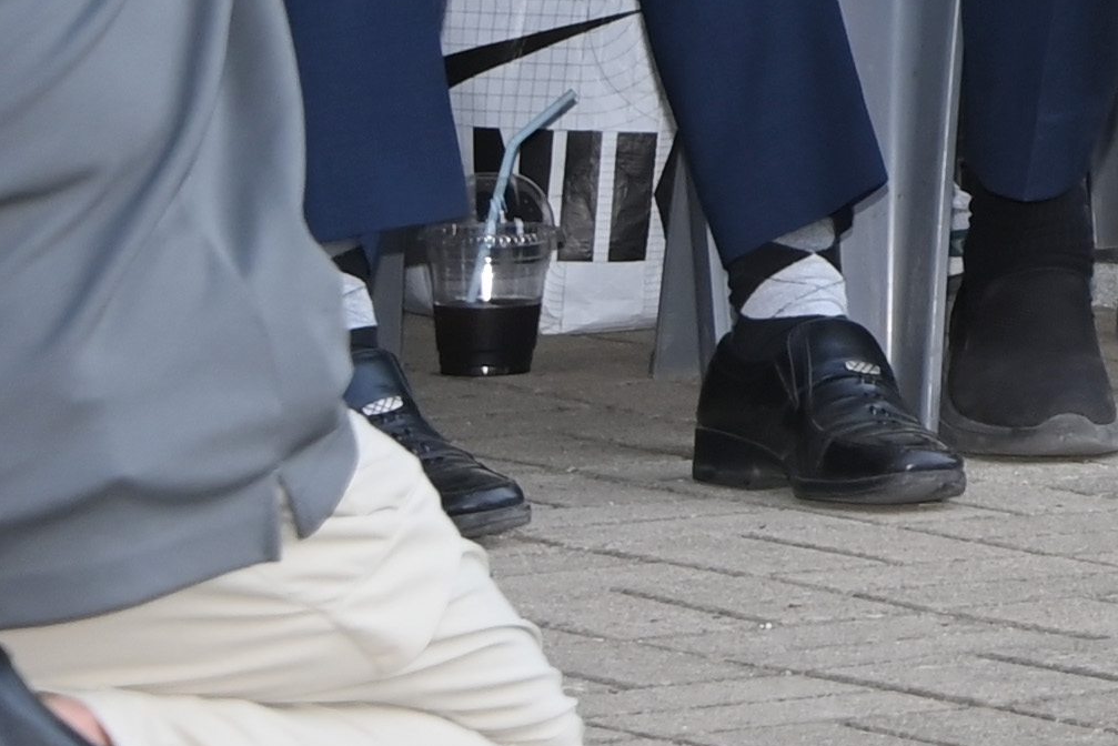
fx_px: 12363
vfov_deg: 3.4
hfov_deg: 5.0
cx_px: 2983
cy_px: -828
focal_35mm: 398
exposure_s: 1/320
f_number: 6.3
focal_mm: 72
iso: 400
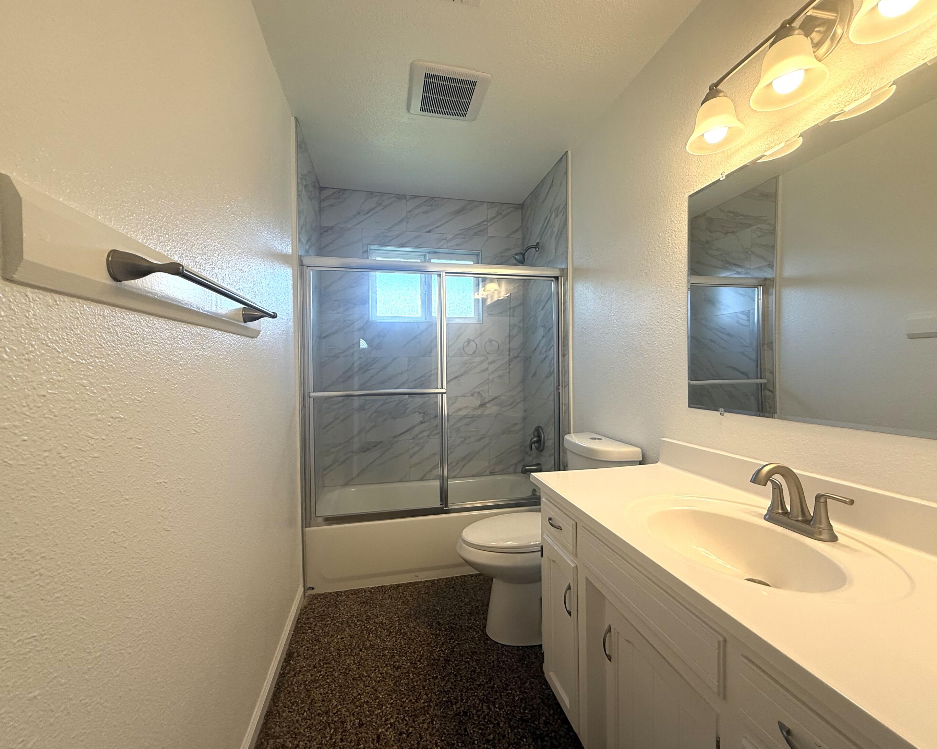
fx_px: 416
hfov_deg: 96.8
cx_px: 480
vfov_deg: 84.0
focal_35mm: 15
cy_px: 375
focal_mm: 2.22
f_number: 2.2
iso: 64
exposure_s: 1/120
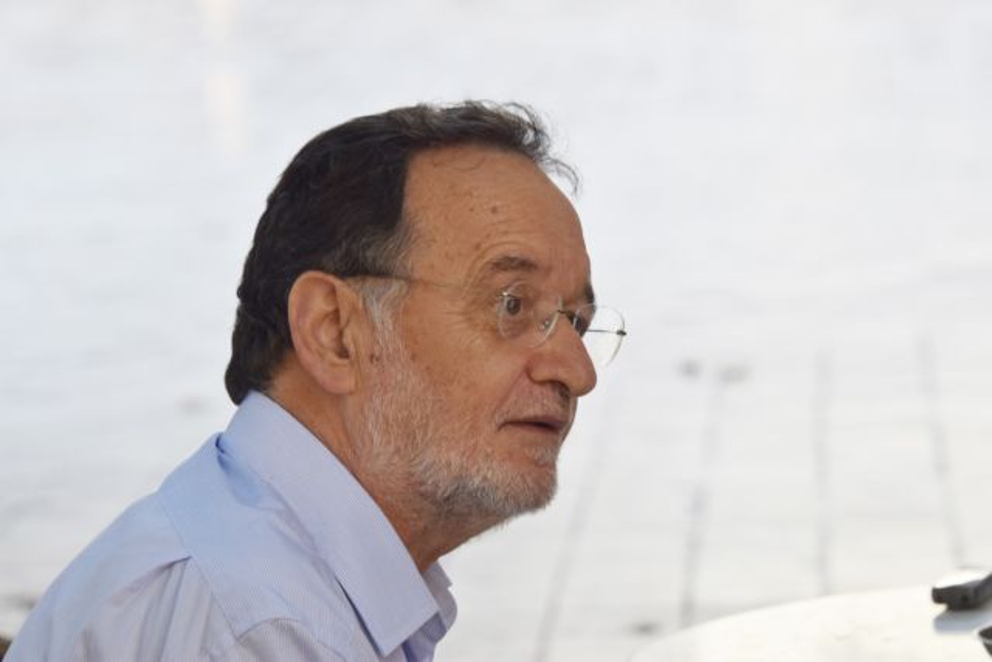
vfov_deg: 6.3
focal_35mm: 218
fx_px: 5994
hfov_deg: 9.5
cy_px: 331
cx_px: 496
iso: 640
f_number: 7.1
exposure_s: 1/250
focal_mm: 145
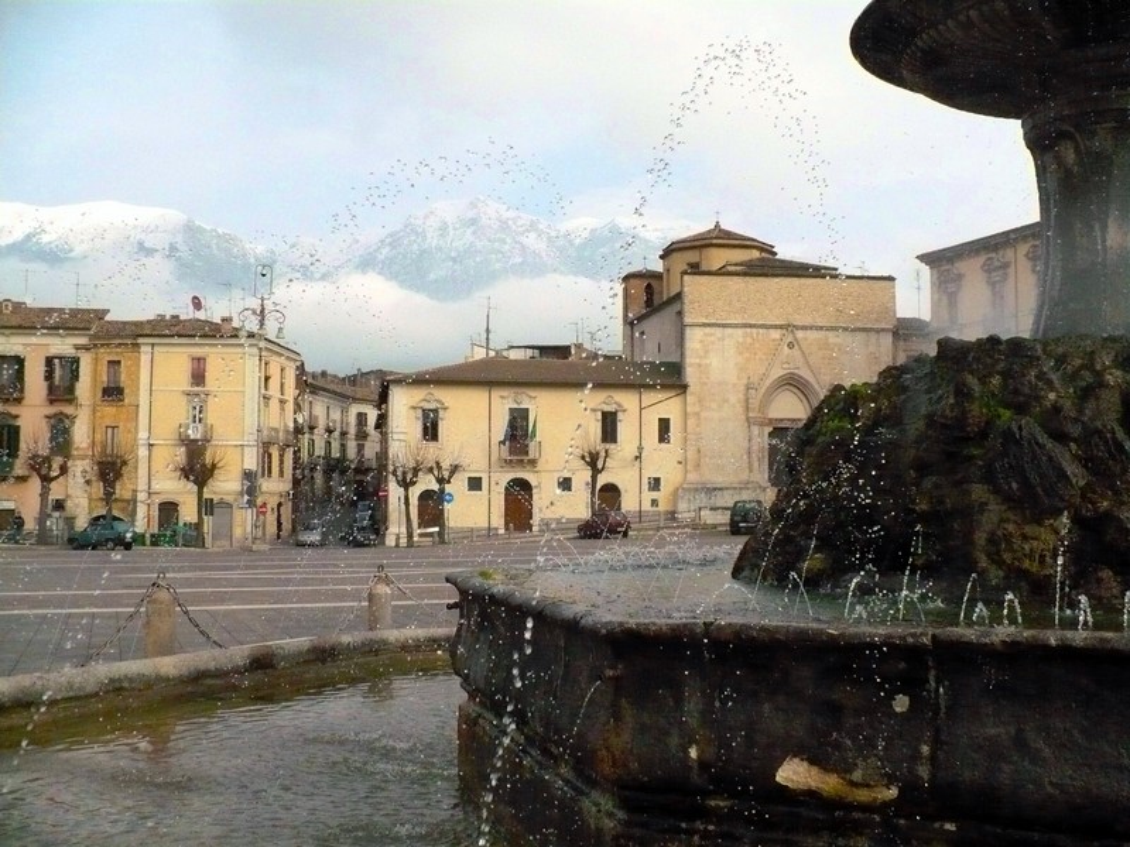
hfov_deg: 50.1
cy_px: 424
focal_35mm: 37
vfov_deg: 38.7
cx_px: 565
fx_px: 1208
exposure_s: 1/1300
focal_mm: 6.1
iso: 800
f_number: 8
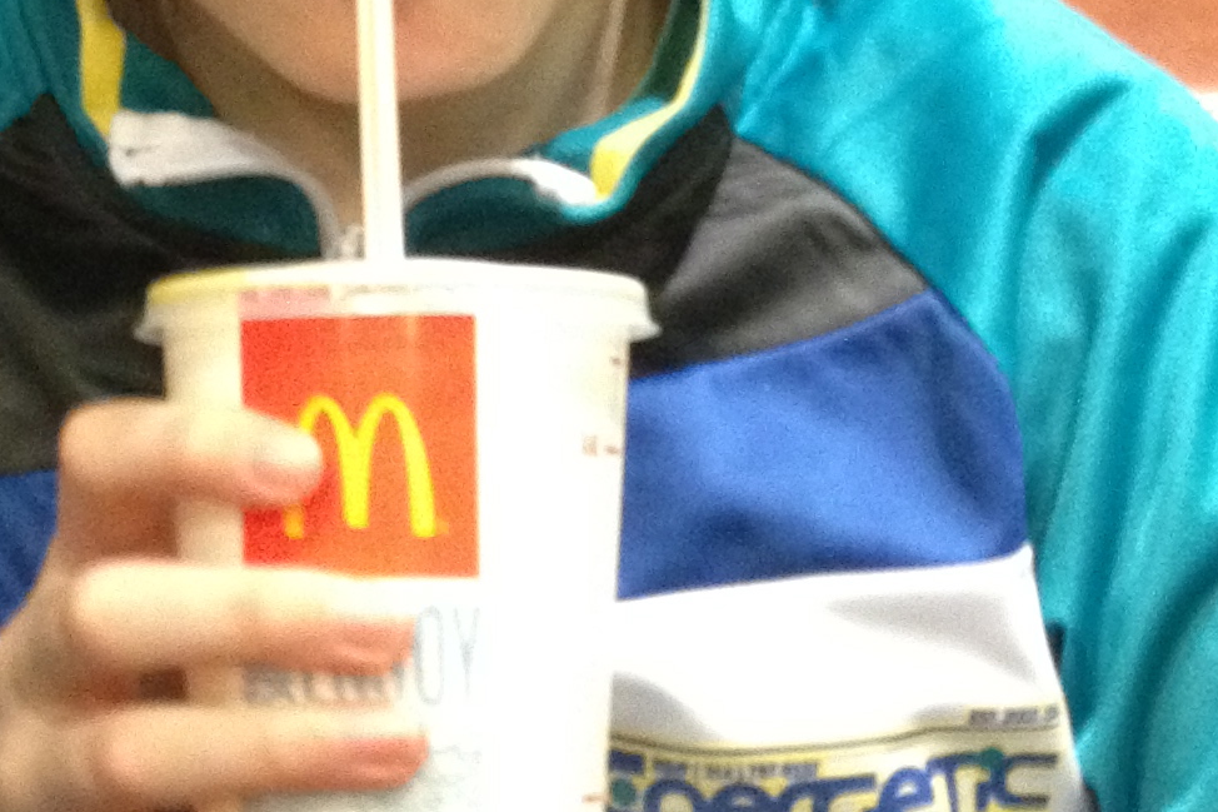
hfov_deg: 16.8
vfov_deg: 10.9
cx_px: 423
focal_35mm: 122
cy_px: -297
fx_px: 4127
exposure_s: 1/15
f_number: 2.4
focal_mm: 4.28
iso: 400
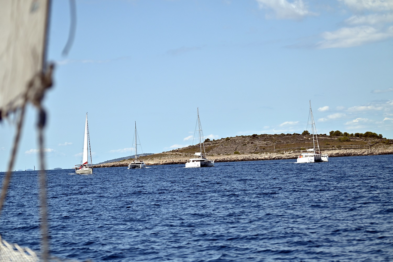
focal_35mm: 98
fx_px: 1070
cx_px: 196
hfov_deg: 20.8
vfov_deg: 14.0
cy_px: 131
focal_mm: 98
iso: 250
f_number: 4.5
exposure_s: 1/5000
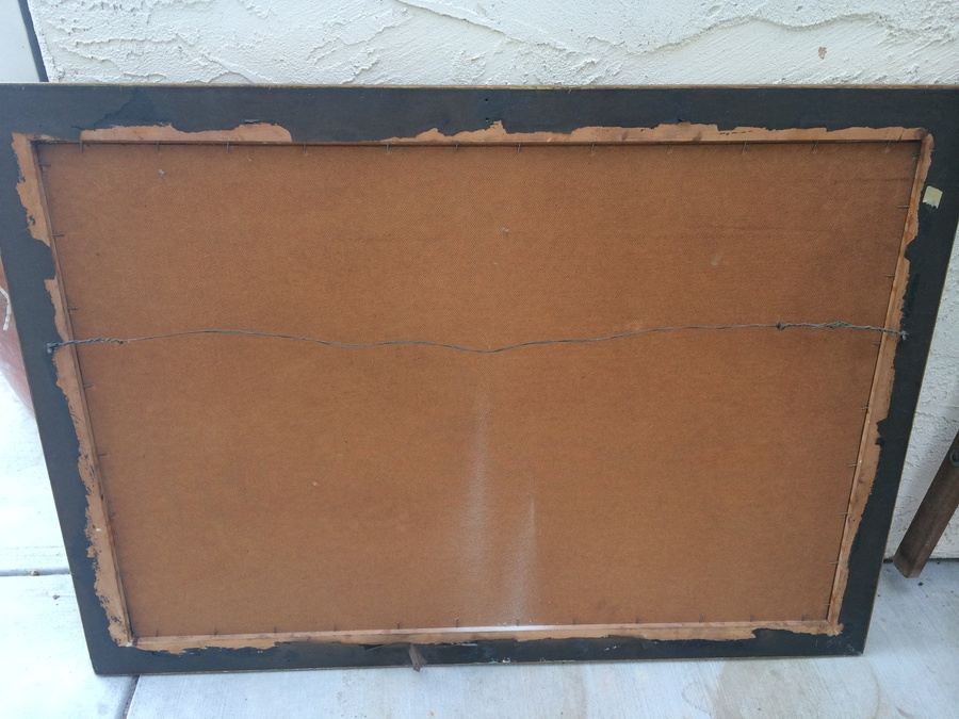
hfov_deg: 60.0
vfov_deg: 46.8
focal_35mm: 30
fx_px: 831
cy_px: 360
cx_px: 480
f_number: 2.2
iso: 64
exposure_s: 1/120
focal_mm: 4.12
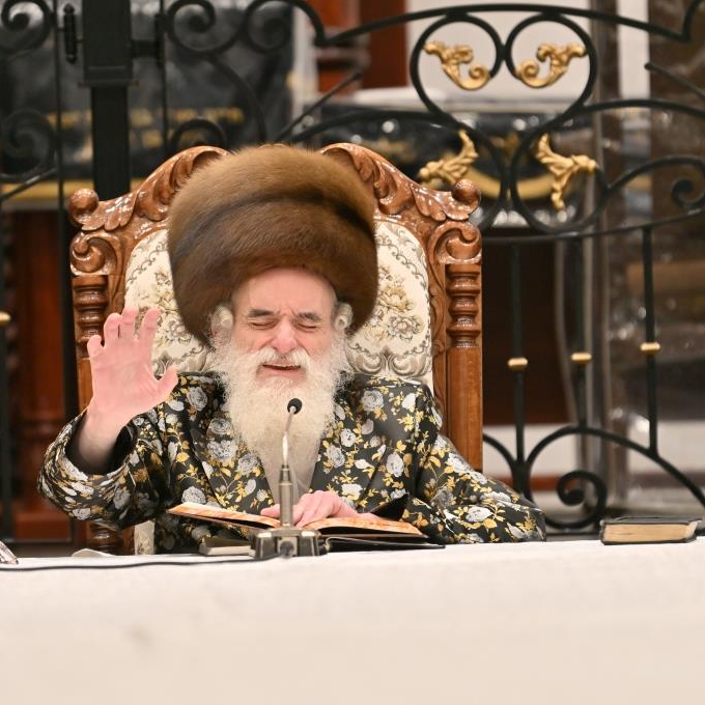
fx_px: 8848
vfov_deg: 4.6
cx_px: 281
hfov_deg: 4.6
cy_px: 352
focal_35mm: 384
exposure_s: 1/640
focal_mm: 200
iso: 320
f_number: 2.8
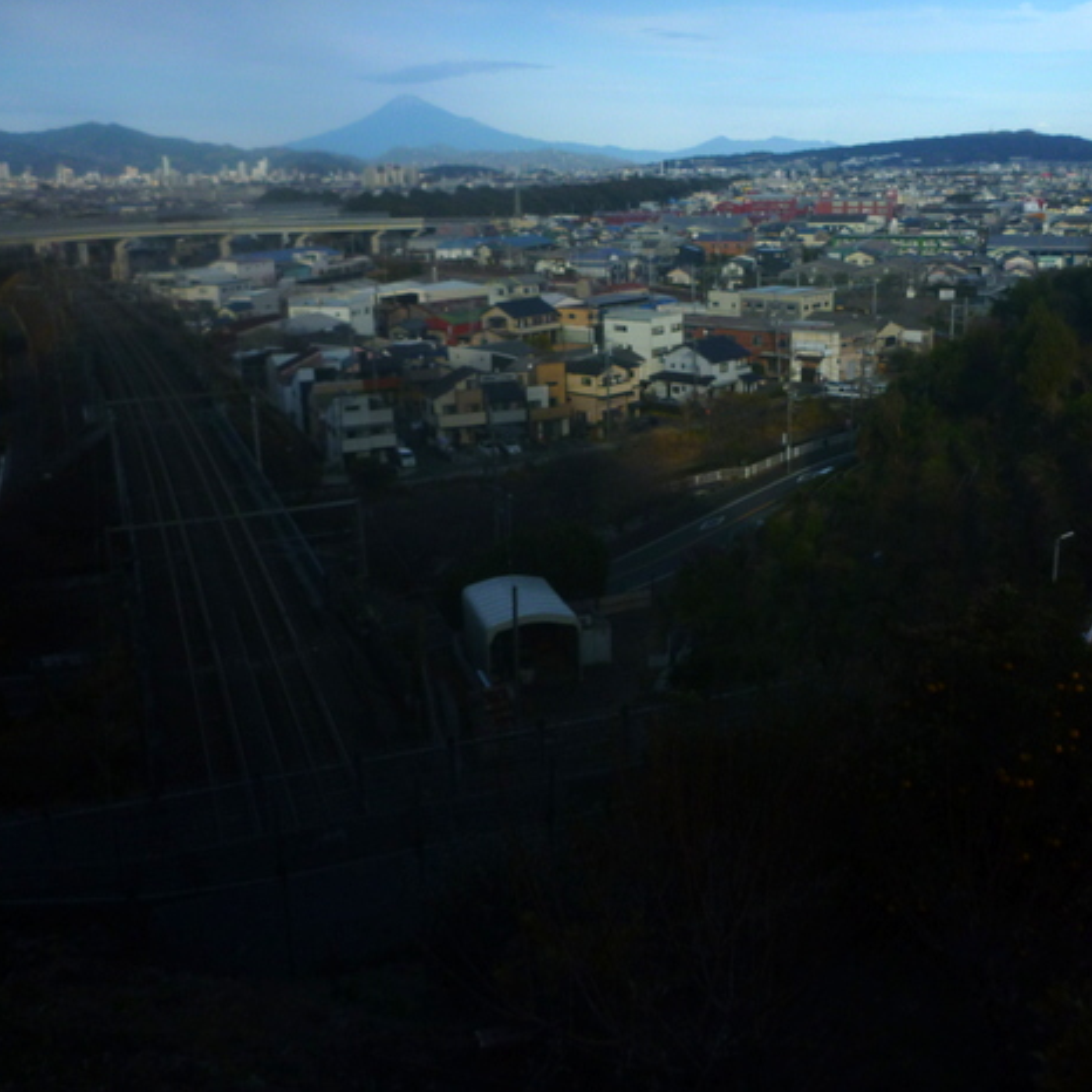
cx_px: 621
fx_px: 1213
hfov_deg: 48.3
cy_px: 548
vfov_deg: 48.5
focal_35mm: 34
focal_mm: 4.9
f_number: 3.3
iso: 80
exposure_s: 1/1300
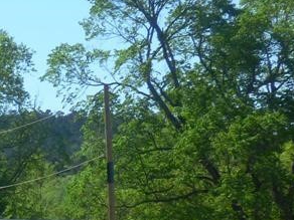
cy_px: 199
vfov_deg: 6.5
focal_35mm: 227
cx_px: -339
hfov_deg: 8.2
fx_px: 1928
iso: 100
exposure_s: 1/800
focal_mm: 8.24
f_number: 3.8
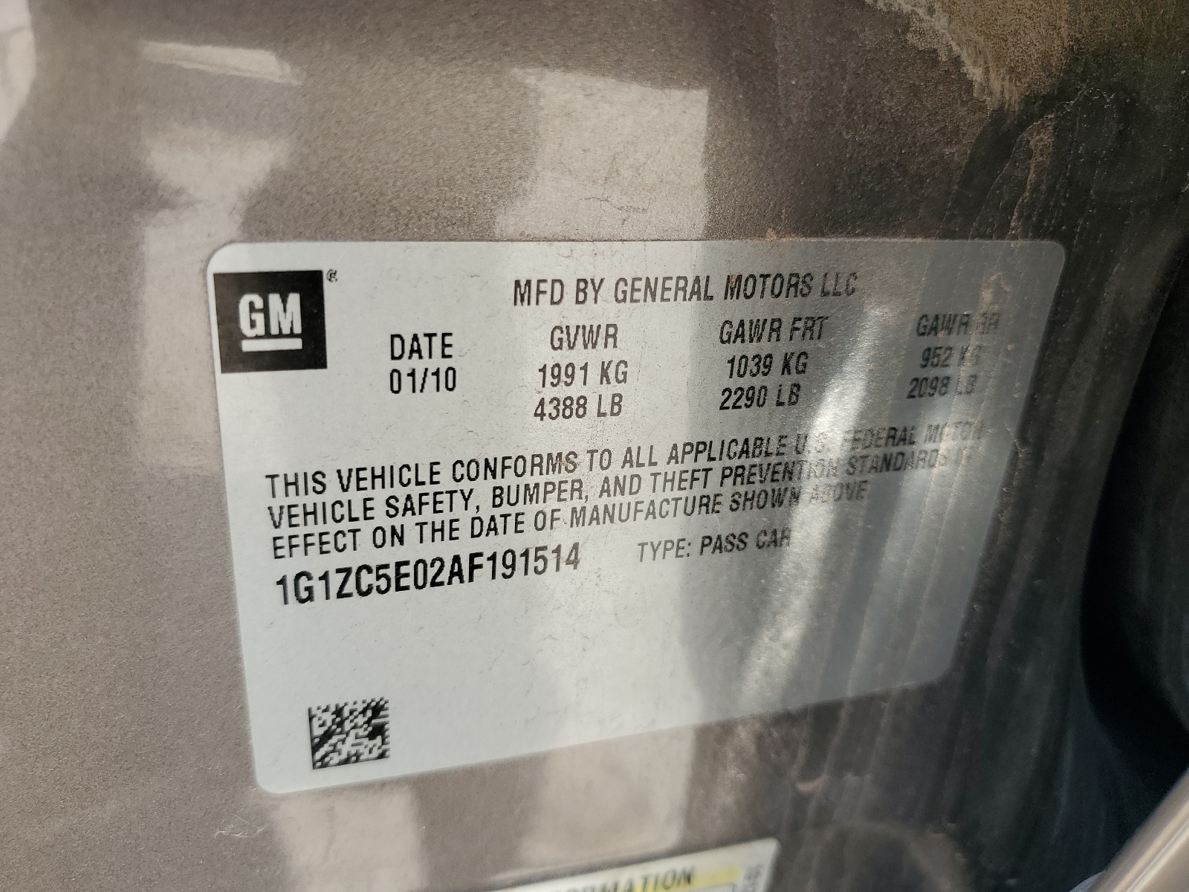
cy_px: 446
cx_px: 594
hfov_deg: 67.3
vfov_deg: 53.1
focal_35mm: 26
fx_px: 893
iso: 50
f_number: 1.5
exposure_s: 1/370
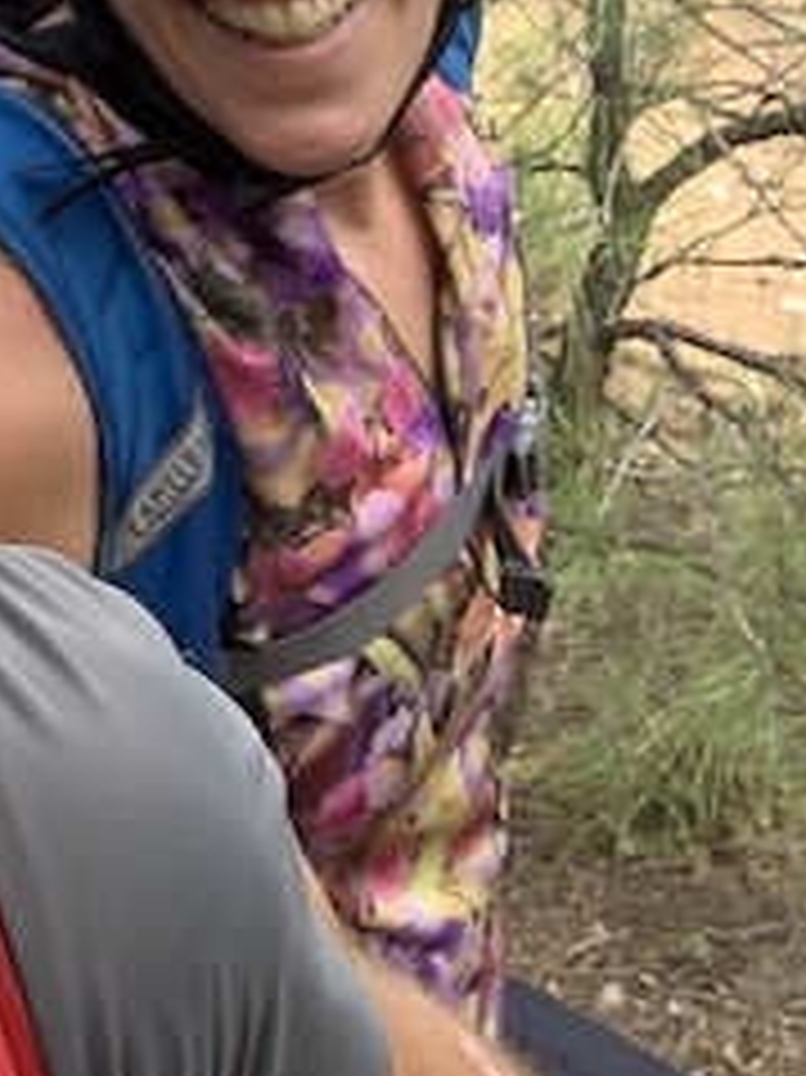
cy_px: -405
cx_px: -171
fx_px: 3325
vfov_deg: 17.1
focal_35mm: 107
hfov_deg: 13.4
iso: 32
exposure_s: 1/121
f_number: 2.2
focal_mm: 2.87
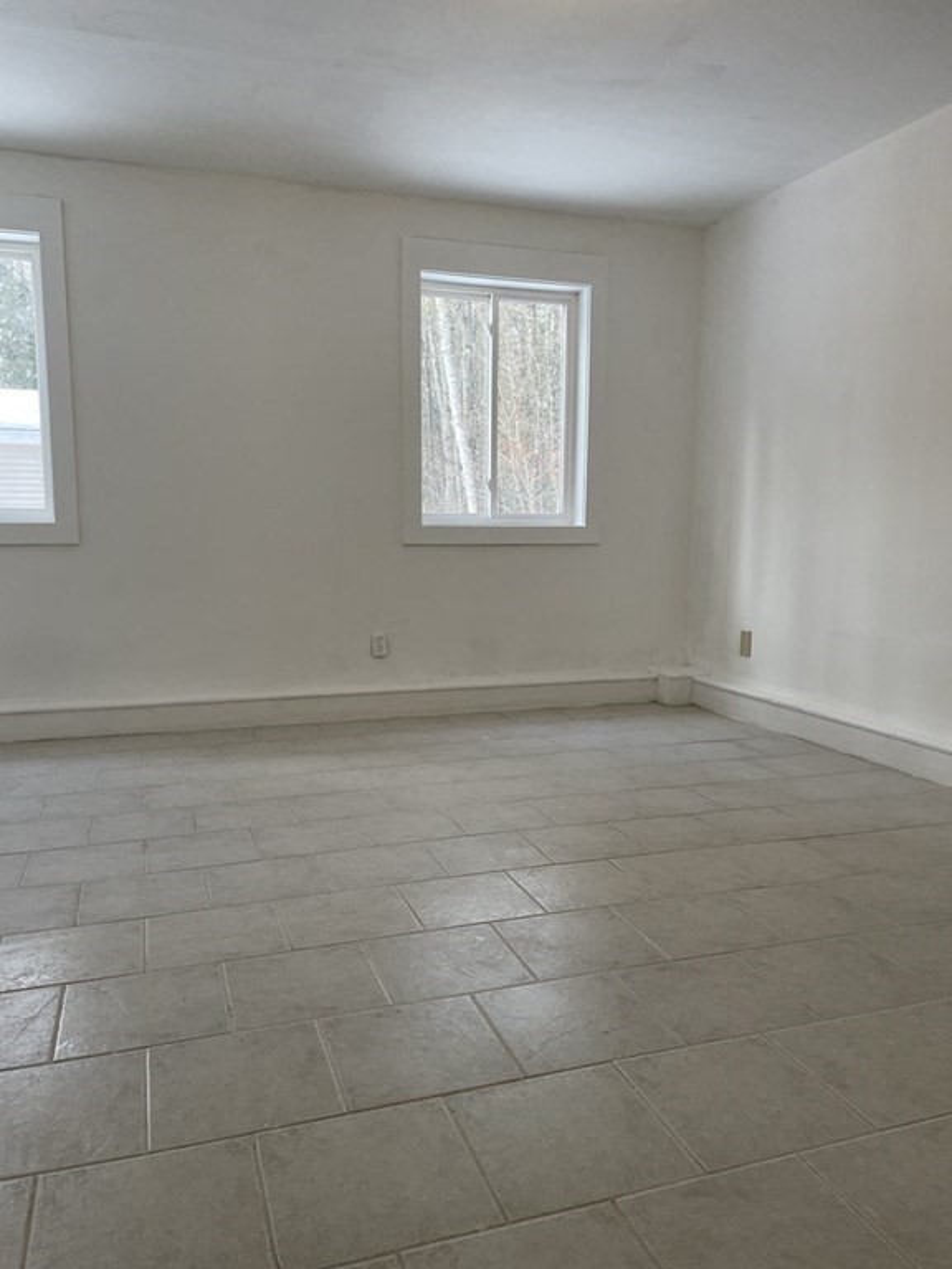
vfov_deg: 67.3
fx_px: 953
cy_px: 634
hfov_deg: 53.1
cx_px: 476
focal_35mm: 26
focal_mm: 4.2
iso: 80
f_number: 1.6
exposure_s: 1/120
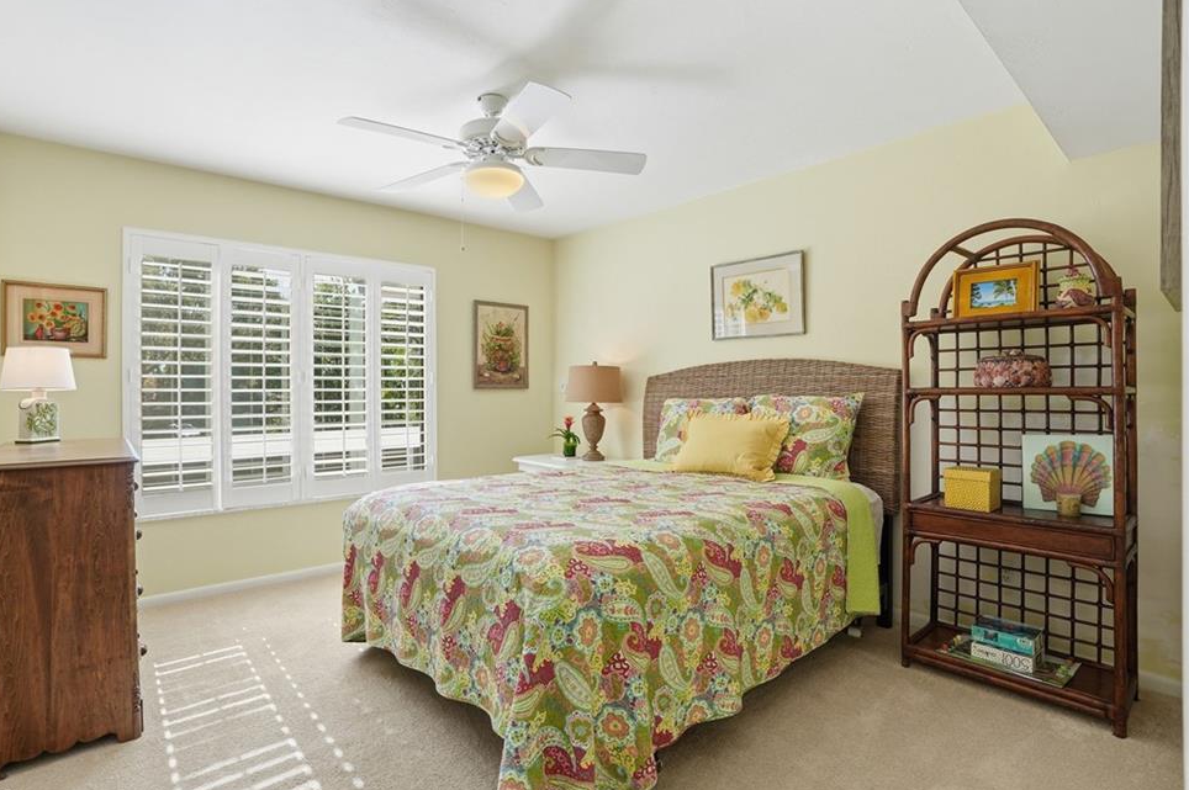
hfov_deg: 93.2
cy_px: 388
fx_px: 561
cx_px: 559
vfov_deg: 70.3
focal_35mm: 17
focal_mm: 16
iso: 400
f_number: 9
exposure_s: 1/500
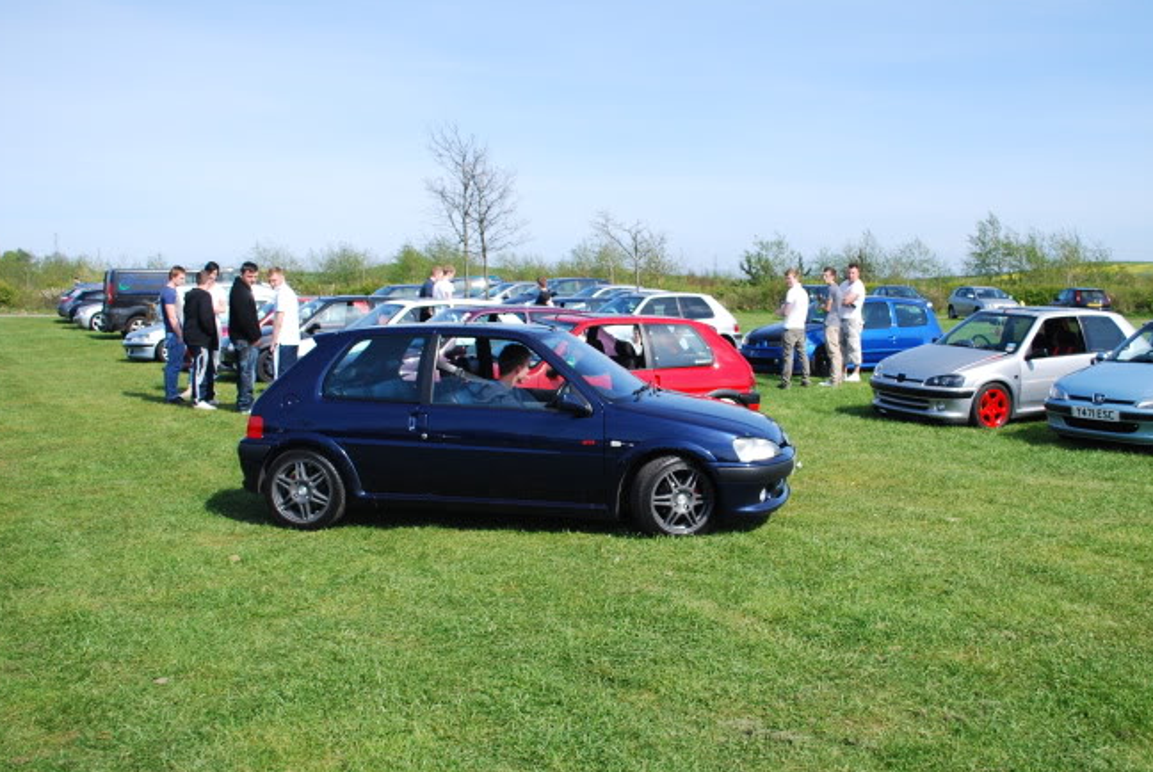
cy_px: 353
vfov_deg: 36.0
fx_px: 1187
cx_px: 631
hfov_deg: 51.7
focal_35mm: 37
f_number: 4.5
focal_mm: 20
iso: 400
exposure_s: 1/2000
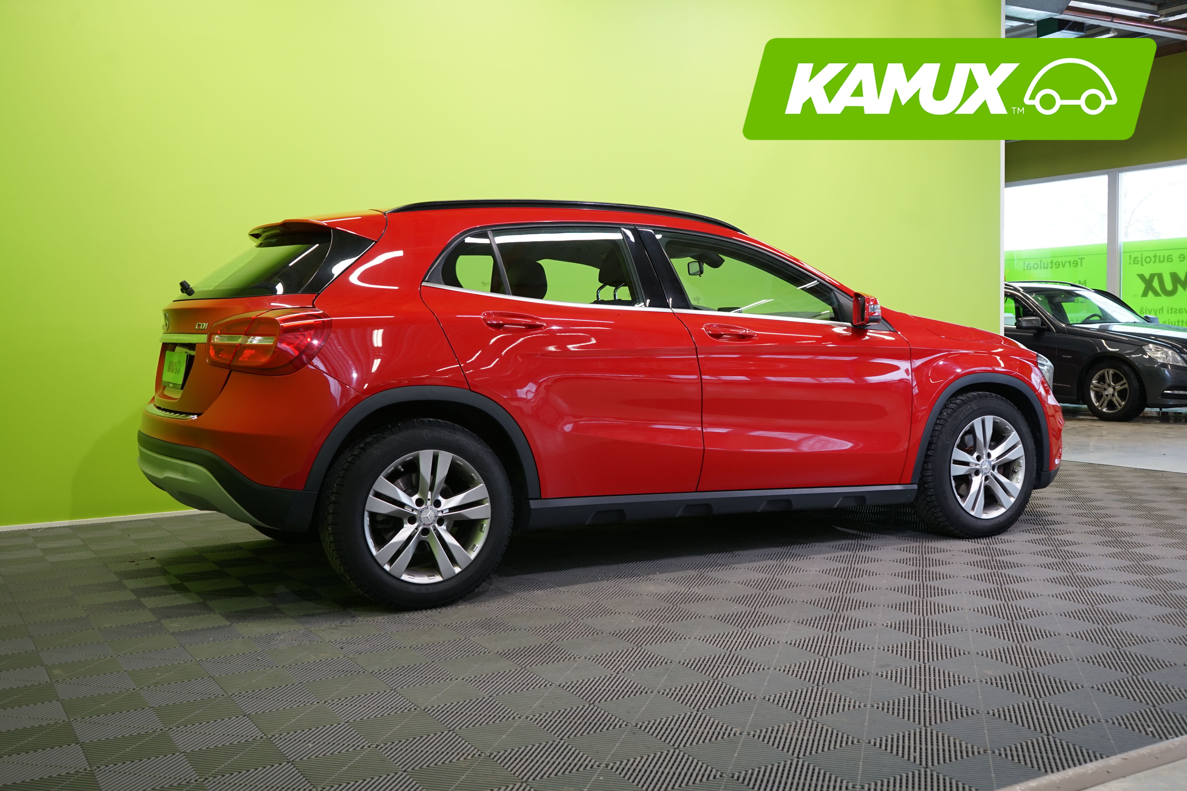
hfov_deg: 53.1
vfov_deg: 36.9
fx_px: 1187
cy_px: 396
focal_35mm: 36
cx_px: 594
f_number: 5.6
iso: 500
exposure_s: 1/25
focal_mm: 36
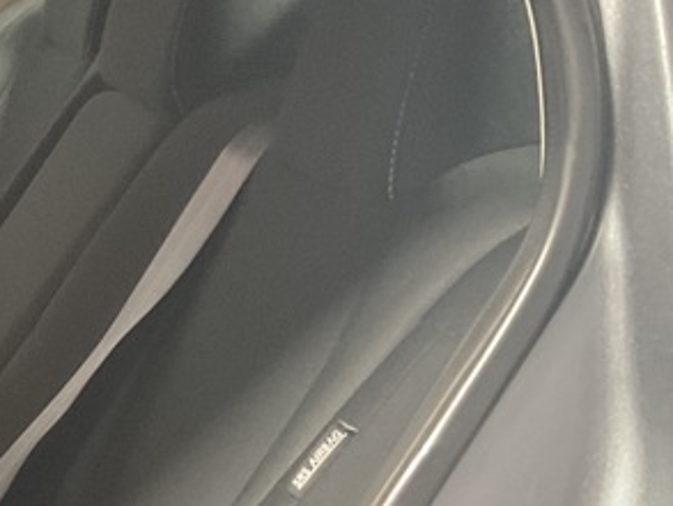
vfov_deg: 15.2
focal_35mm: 95
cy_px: 527
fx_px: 1848
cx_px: -356
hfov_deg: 18.2
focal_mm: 3
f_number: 1.8
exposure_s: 1/25
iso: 250
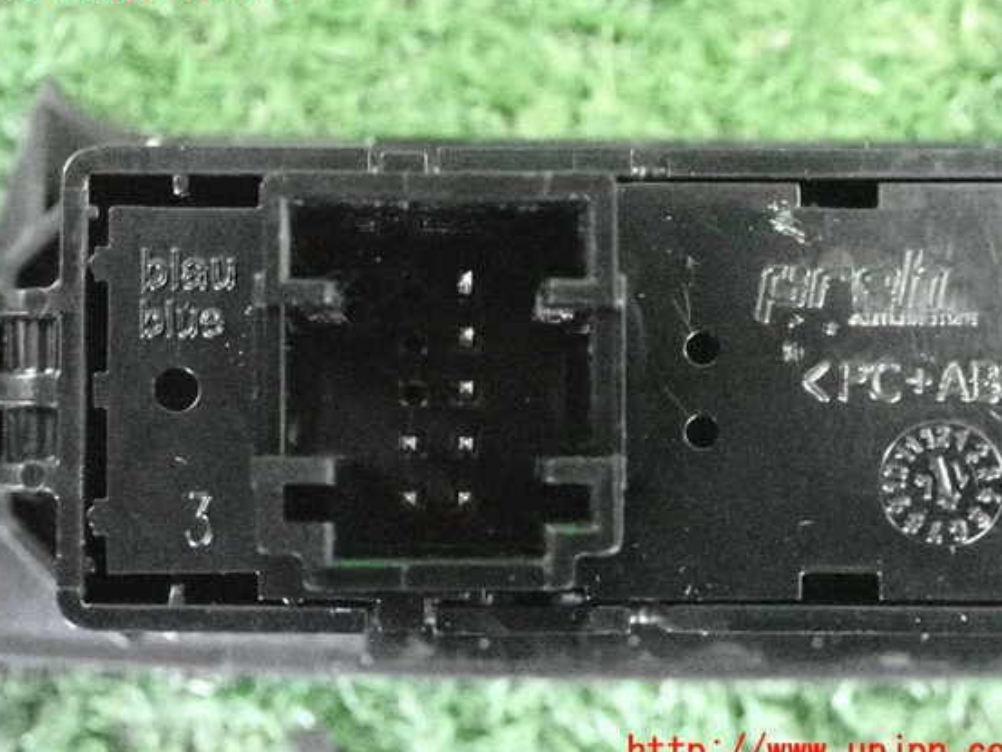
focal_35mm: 77
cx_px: 493
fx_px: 2229
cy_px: 368
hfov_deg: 25.3
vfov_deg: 19.1
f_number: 3.9
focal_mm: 12.73
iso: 12800
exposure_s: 1/50
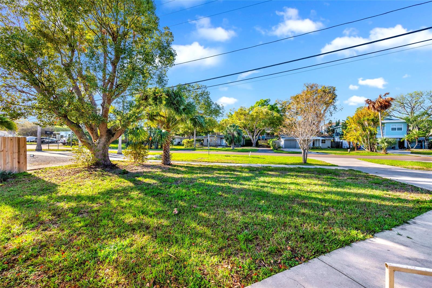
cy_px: 144
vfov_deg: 81.2
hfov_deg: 104.2
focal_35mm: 14
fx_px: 168
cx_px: 216
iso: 250
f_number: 6.3
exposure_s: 1/400
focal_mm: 14
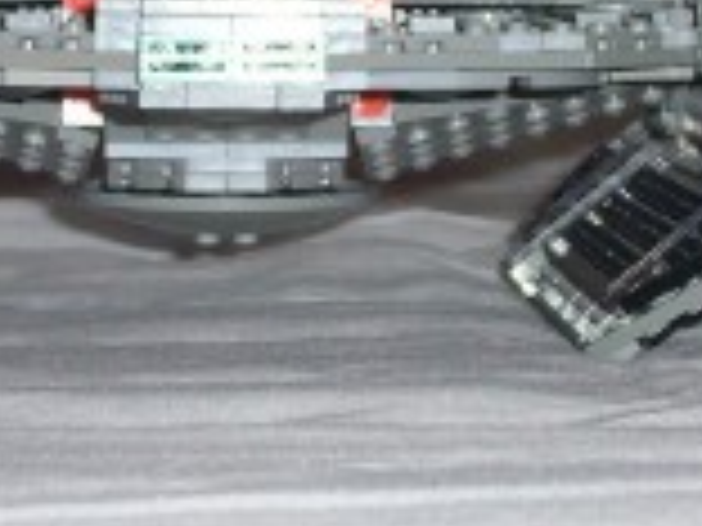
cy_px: -13
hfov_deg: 9.5
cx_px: 230
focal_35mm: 208
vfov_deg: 7.1
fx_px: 4218
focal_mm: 10.76
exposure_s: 1/93.2
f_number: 3.62
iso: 140
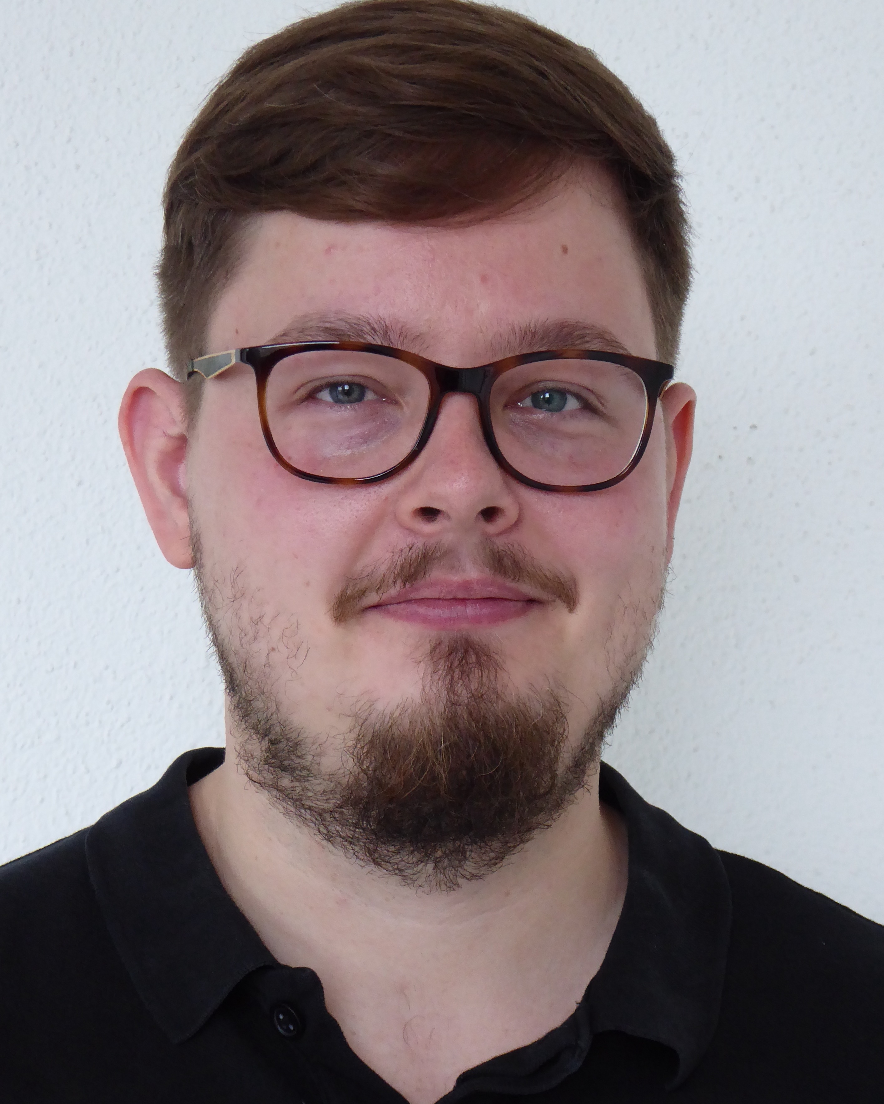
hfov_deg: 13.2
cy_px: 540
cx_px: 423
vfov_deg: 16.4
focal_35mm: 117
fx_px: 3826
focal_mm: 19
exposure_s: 1/60
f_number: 5.1
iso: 400
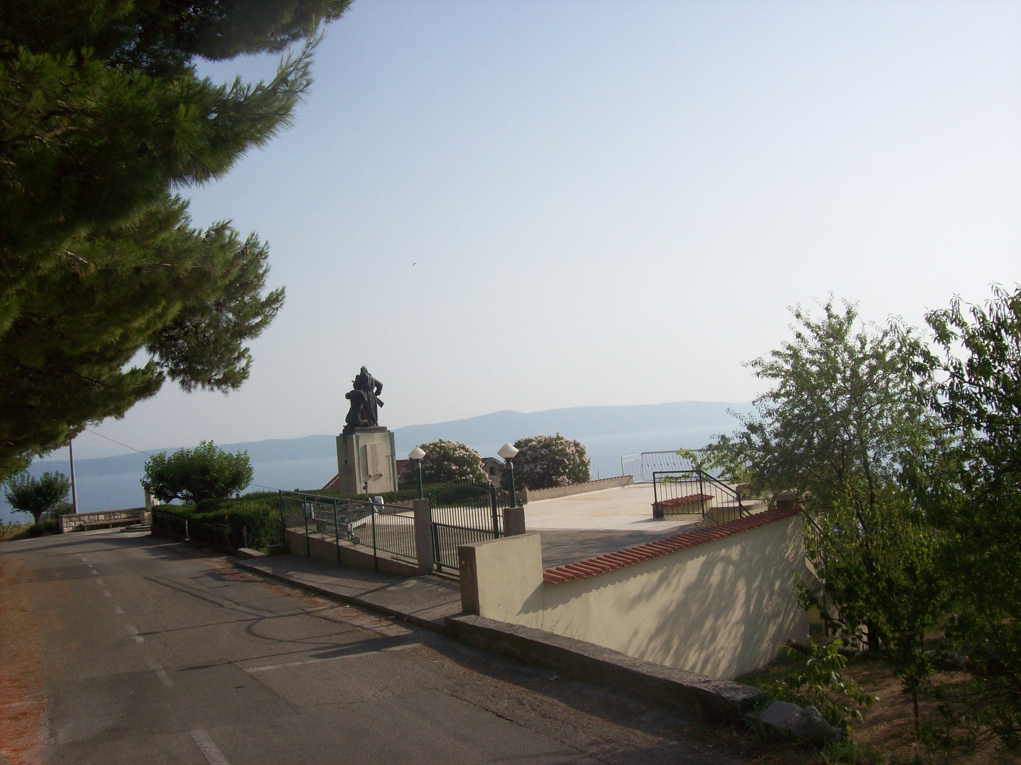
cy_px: 382
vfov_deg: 39.6
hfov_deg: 51.4
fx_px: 1062
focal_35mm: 36
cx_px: 510
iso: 80
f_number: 4.8
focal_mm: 6
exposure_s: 1/843
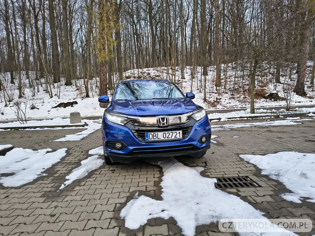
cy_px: 118
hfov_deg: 71.6
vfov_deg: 56.8
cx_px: 158
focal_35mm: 24
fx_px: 218
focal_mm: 5.56
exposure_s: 1/177
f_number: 1.8
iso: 100
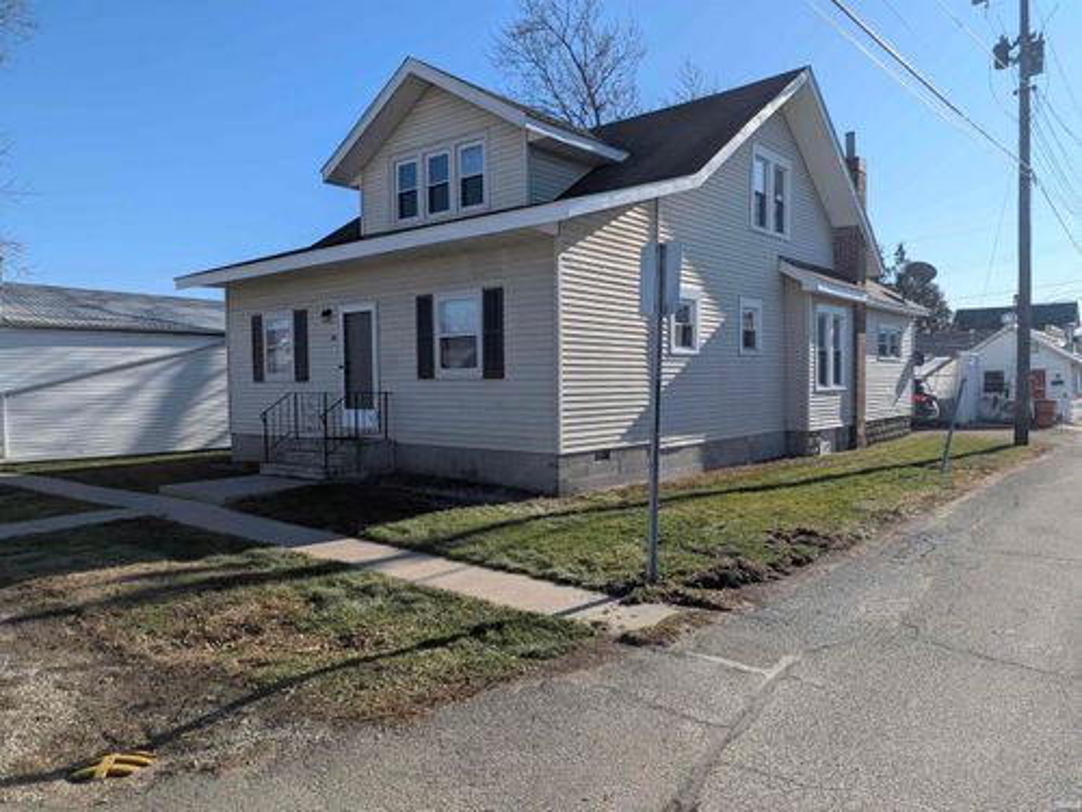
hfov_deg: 71.6
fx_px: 750
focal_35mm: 24
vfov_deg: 56.8
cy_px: 406
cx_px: 541
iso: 33
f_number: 1.7
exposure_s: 1/1495
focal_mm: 4.53
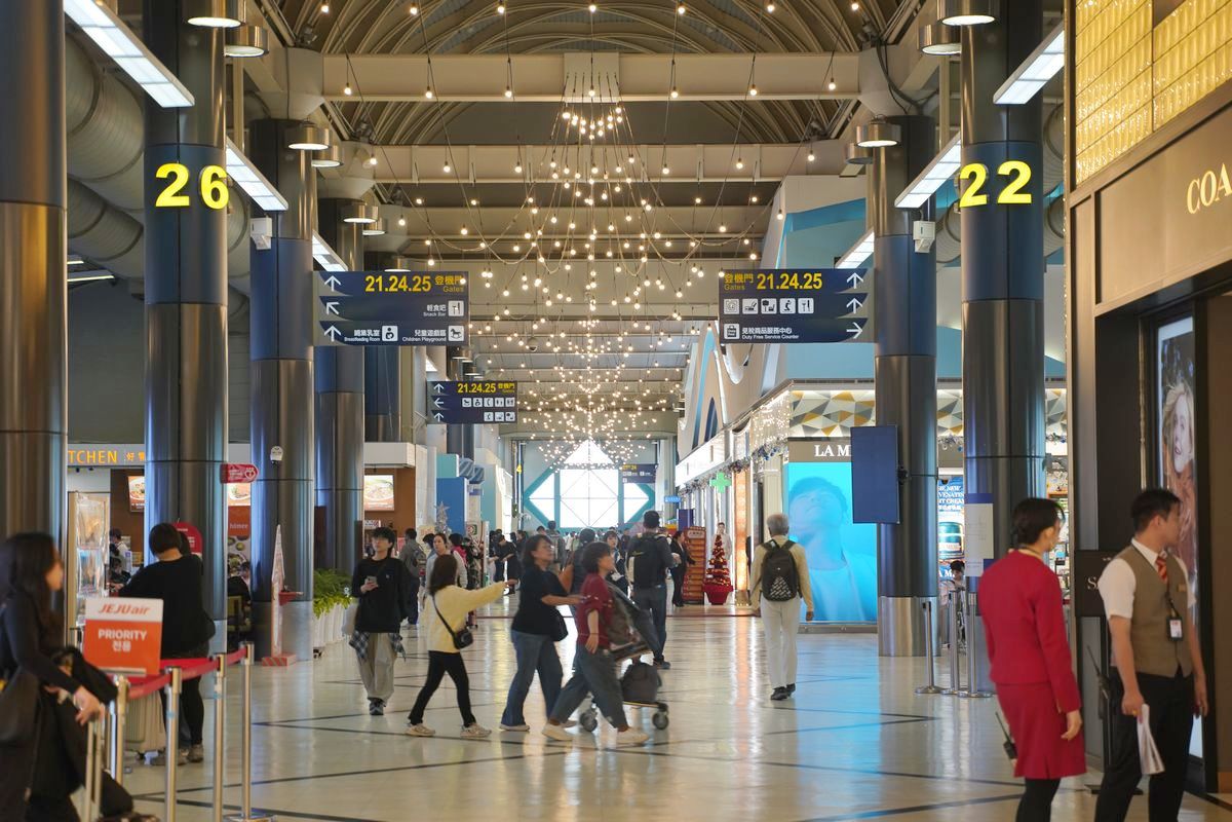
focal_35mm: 75
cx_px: 616
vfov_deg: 18.2
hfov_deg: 27.0
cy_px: 411
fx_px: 2566
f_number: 4
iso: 800
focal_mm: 75
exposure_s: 1/80
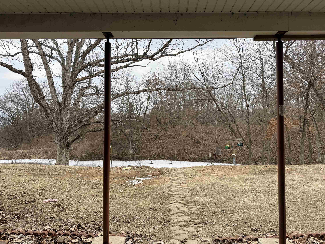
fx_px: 235
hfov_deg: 69.4
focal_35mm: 25
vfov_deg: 54.9
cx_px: 165
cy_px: 124
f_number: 1.78
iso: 80
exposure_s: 1/1005
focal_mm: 6.76
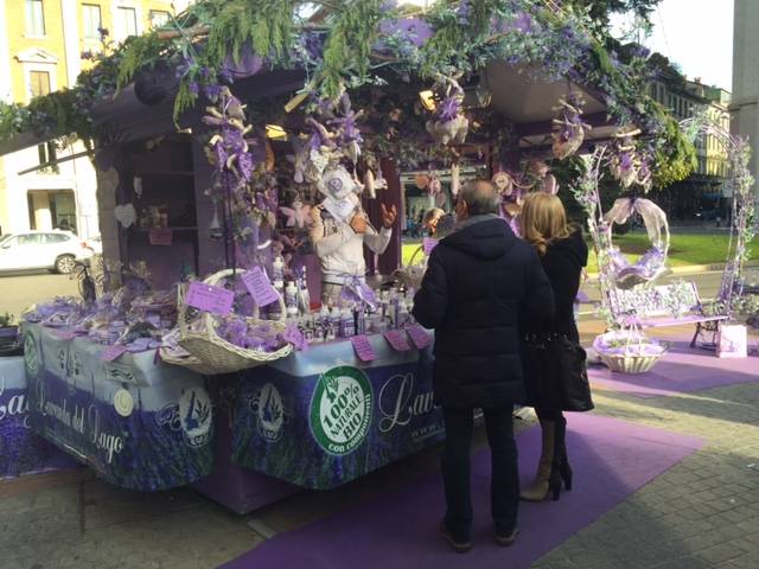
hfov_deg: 61.7
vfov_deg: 48.2
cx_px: 380
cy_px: 284
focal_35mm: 29
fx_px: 636
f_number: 2.2
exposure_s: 1/373
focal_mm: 4.15
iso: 32
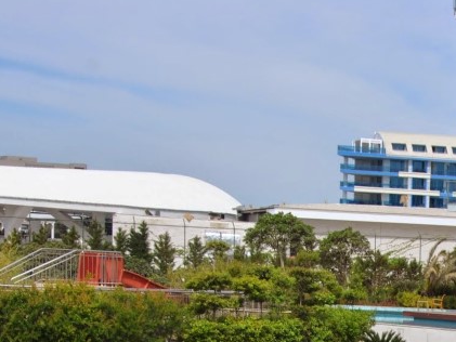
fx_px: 1660
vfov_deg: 11.5
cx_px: 516
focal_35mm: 126
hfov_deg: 15.2
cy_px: 411
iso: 100
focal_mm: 32
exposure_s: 1/320
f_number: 9
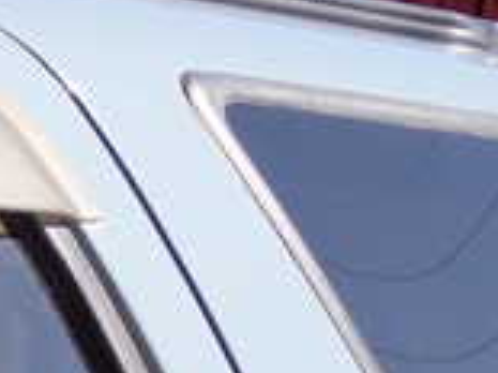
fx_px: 2616
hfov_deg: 10.2
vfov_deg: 8.0
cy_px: 495
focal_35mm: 182
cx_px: -431
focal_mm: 8.4
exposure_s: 1/250
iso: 100
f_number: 4.5
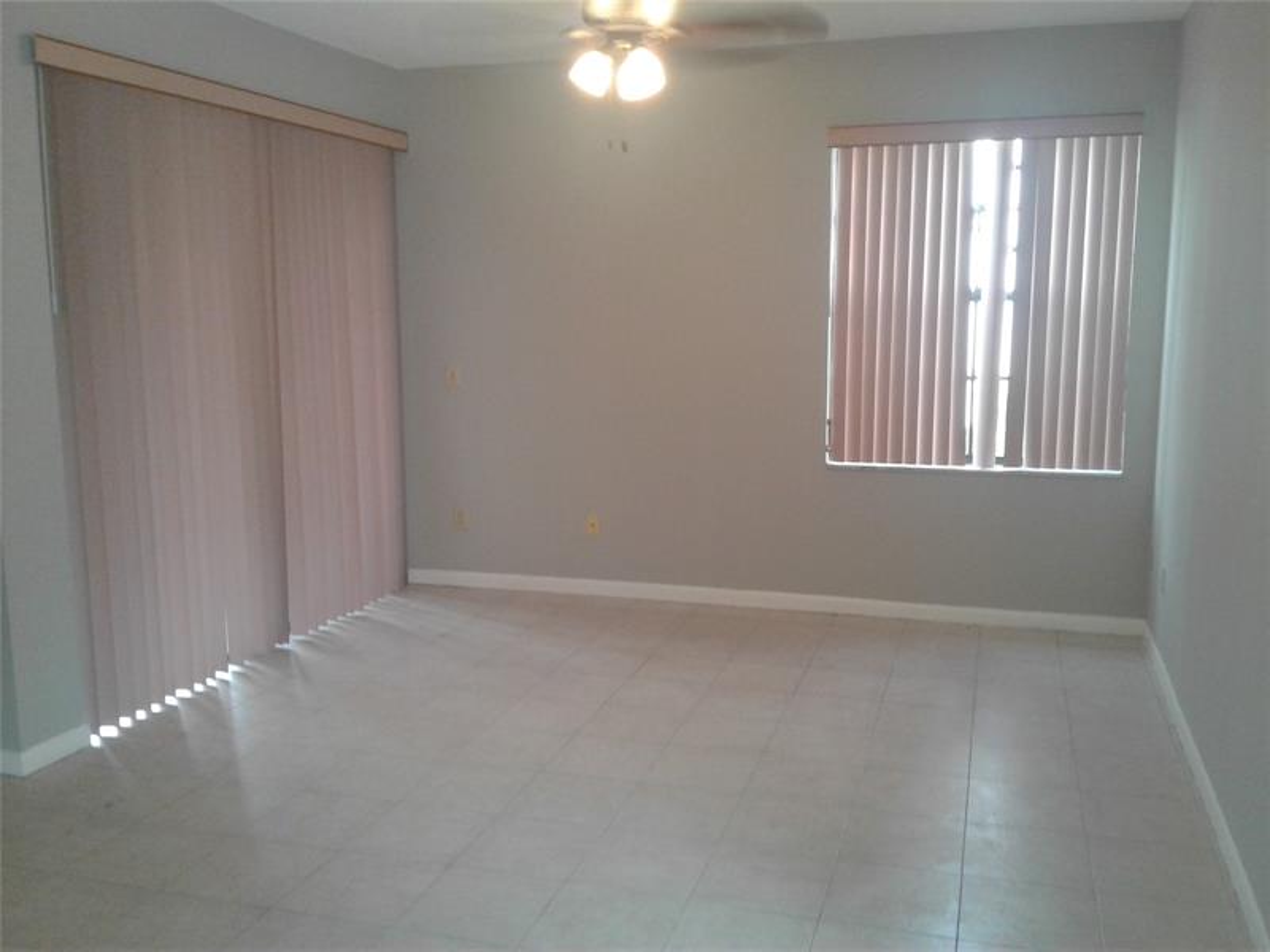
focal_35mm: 33
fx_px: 1211
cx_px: 635
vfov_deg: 42.9
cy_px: 476
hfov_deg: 55.4
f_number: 2.2
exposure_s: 1/16
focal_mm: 3.3
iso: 50
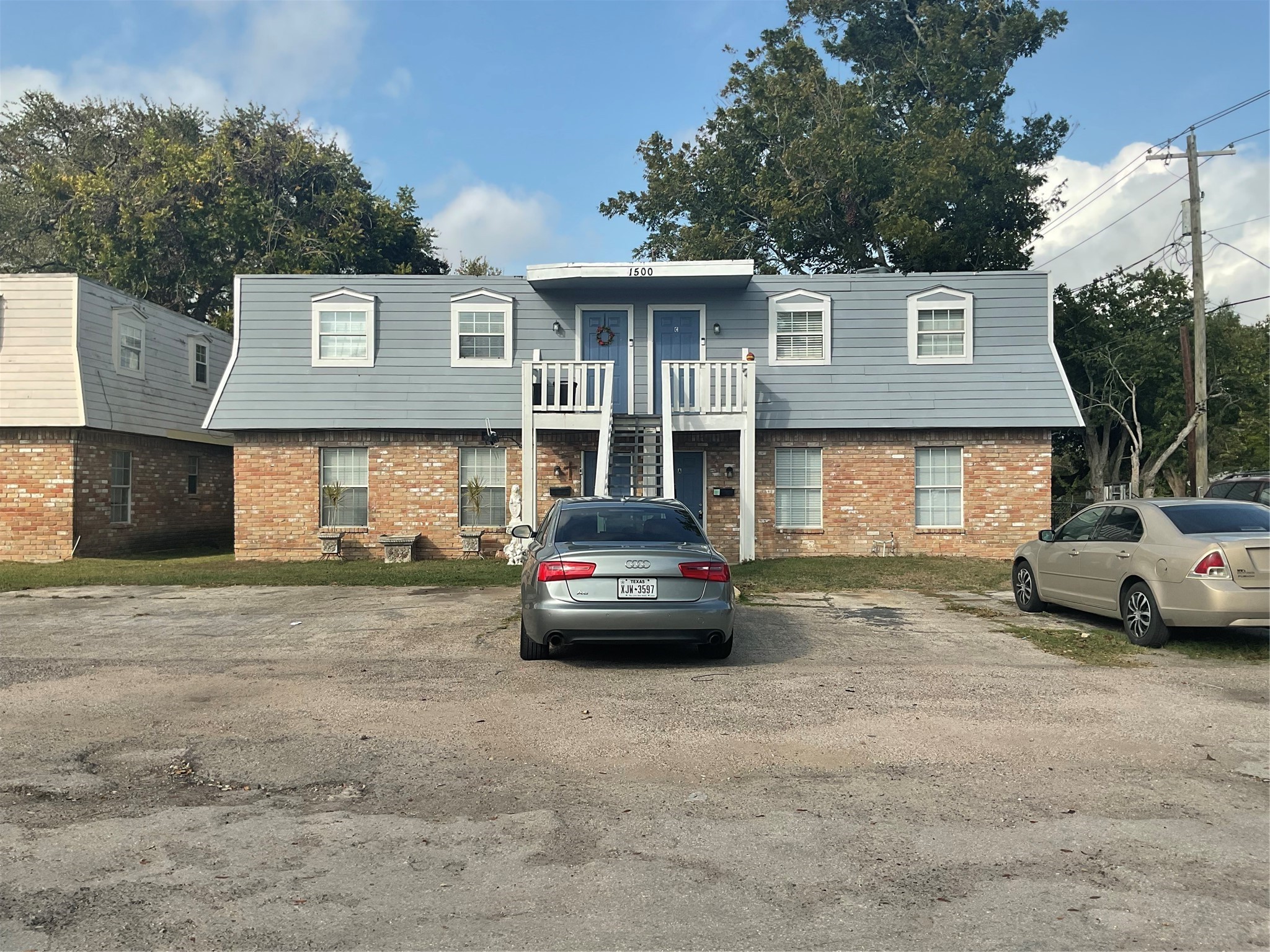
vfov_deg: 48.2
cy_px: 476
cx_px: 635
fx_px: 1064
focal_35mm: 29
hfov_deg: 61.7
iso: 16
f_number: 1.8
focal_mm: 3
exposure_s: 1/1848
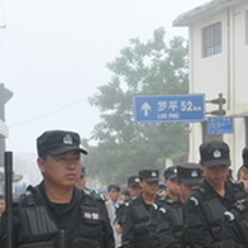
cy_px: 211
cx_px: 183
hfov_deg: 14.1
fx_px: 997
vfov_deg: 14.1
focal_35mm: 123
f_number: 6.3
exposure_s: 1/200
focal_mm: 28
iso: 200
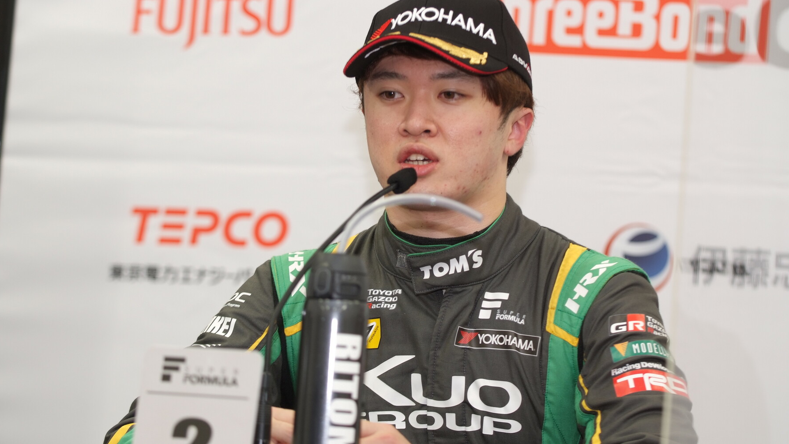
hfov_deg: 12.4
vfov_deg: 7.0
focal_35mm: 174
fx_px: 3640
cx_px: 393
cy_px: 261
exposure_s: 1/60
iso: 200
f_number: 2.8
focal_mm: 110
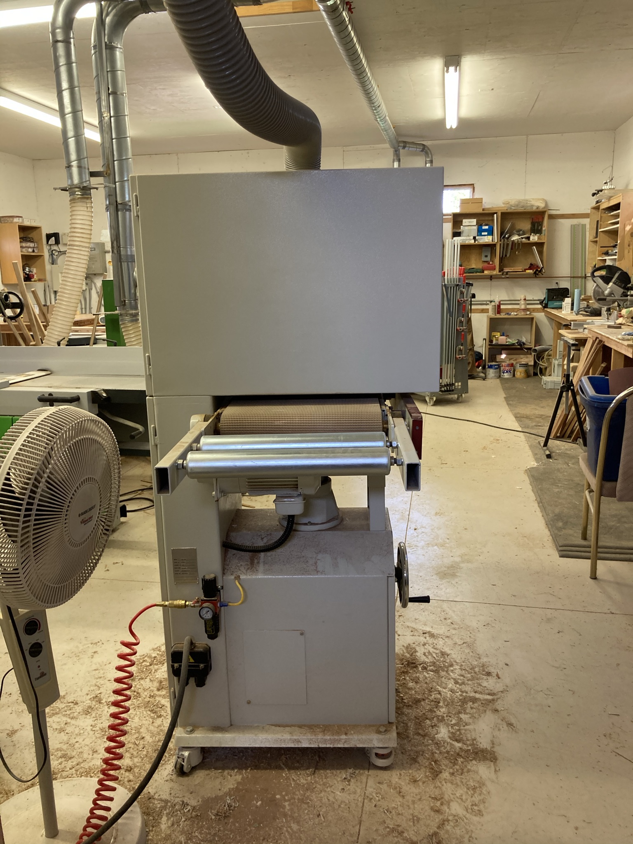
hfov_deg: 49.7
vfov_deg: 63.4
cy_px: 422
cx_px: 316
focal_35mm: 28
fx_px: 683
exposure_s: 1/60
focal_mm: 3.99
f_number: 1.8
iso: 80
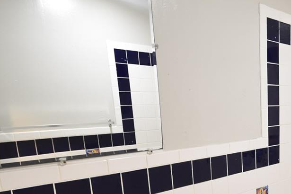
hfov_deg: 45.0
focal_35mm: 39
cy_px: 188
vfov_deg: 31.9
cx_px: 261
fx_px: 315
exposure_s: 1/20
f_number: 3.5
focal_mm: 10
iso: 800
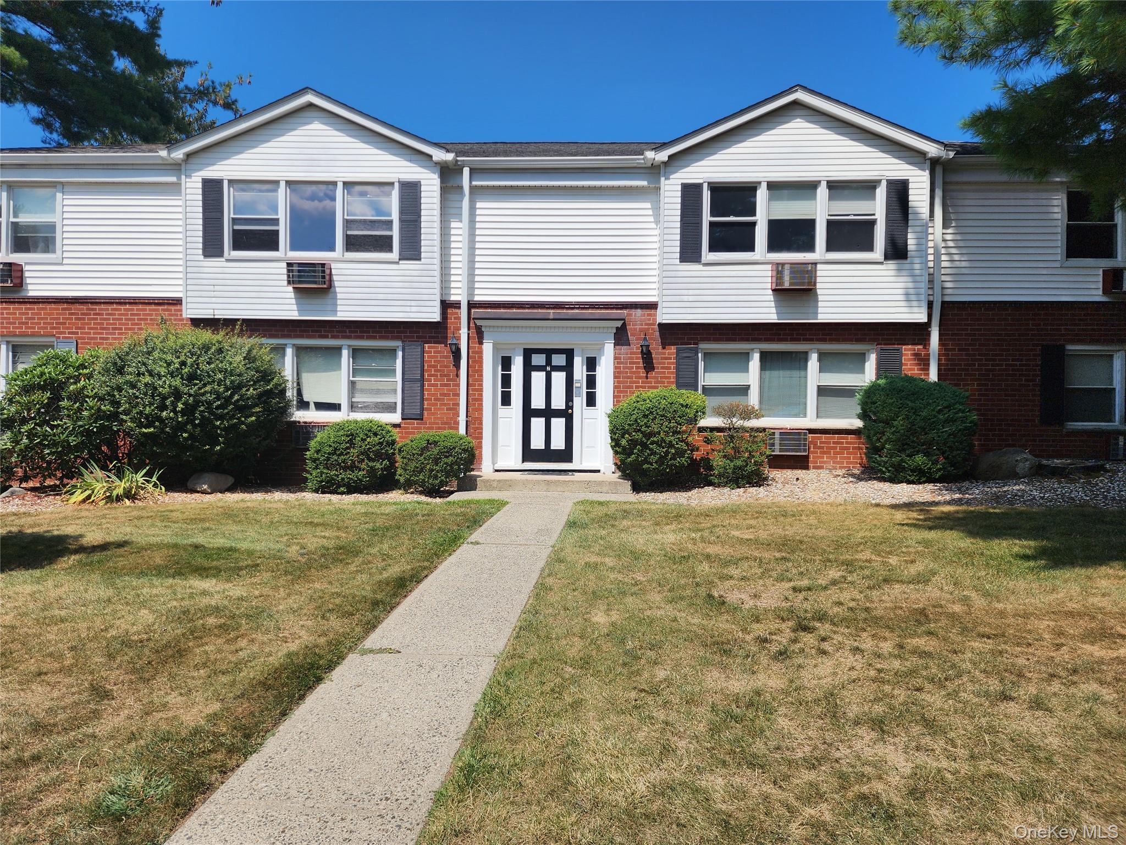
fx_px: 748
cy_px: 422
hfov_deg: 73.9
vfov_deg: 58.9
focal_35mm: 23
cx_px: 563
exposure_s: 1/1584
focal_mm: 6.4
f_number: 1.8
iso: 12
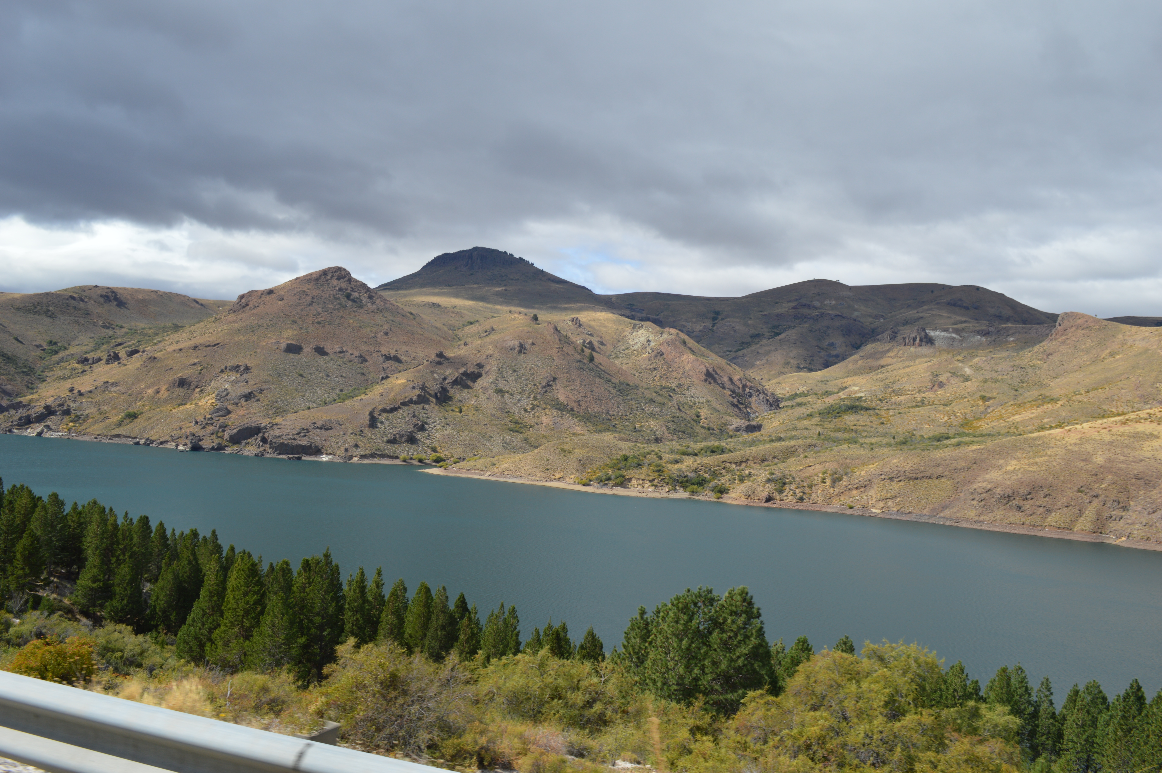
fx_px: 967
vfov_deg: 43.5
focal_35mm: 30
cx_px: 581
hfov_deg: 62.0
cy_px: 386
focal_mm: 20
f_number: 8
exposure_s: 1/250
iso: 100
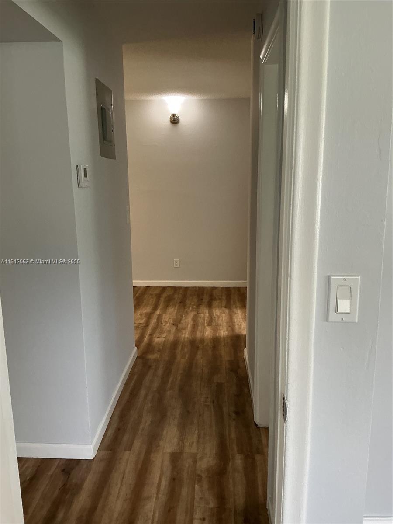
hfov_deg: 48.2
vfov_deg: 61.7
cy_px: 262
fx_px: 439
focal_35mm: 29
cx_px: 196
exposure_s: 1/60
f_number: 1.8
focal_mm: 3
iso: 64
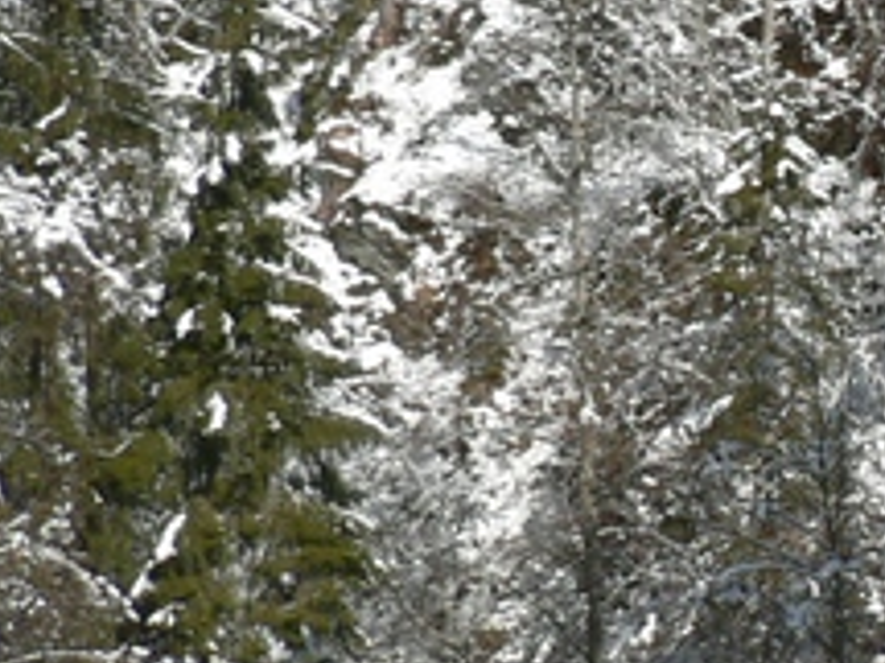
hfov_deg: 13.9
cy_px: 235
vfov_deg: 11.0
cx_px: 1301
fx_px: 3424
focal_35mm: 134
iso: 80
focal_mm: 6
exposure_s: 1/800
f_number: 4.5
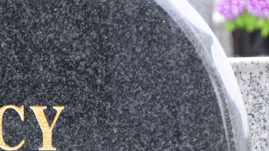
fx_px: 3559
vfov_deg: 2.4
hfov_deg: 4.3
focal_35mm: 499
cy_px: 276
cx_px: -116
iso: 500
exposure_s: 1/125
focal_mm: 95
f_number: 7.1
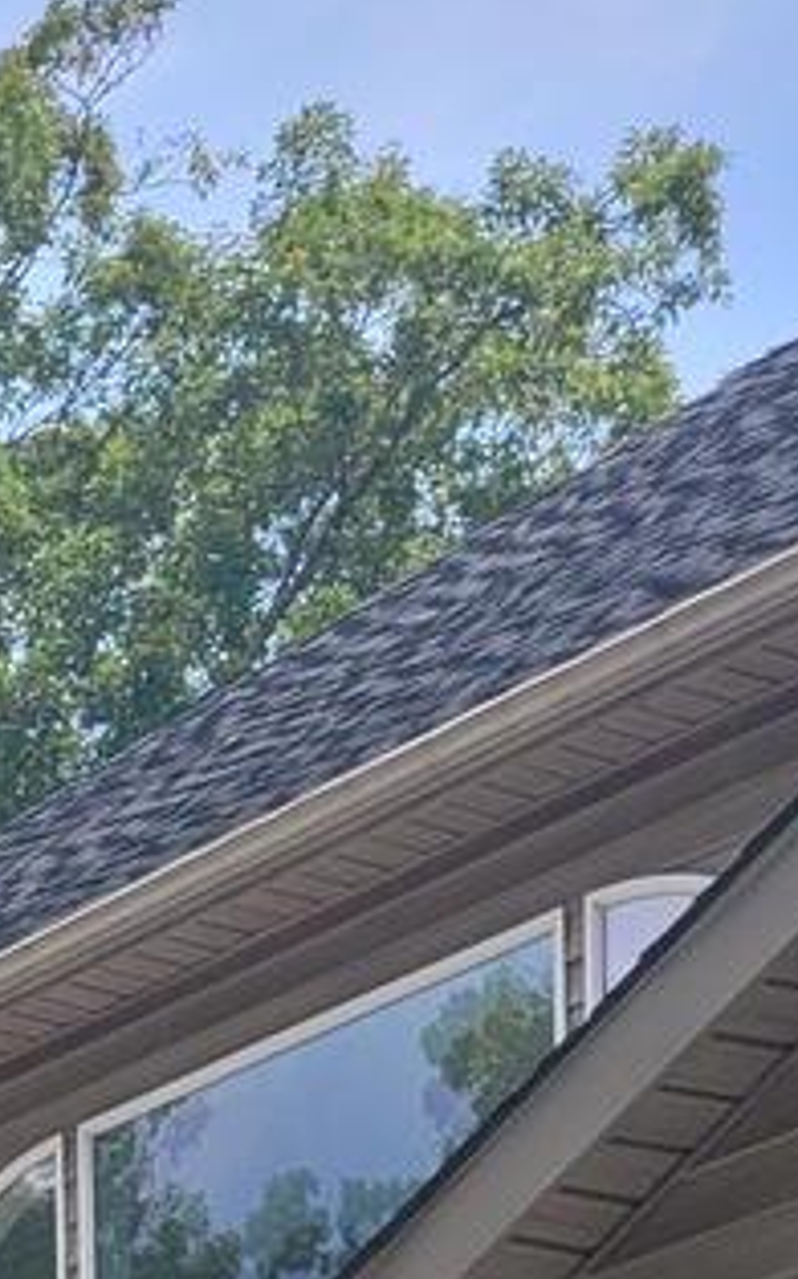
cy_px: 2982
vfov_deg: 12.5
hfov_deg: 9.0
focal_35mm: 135
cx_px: -932
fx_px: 4702
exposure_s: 1/1610
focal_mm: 5.4
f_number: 1.8
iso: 40
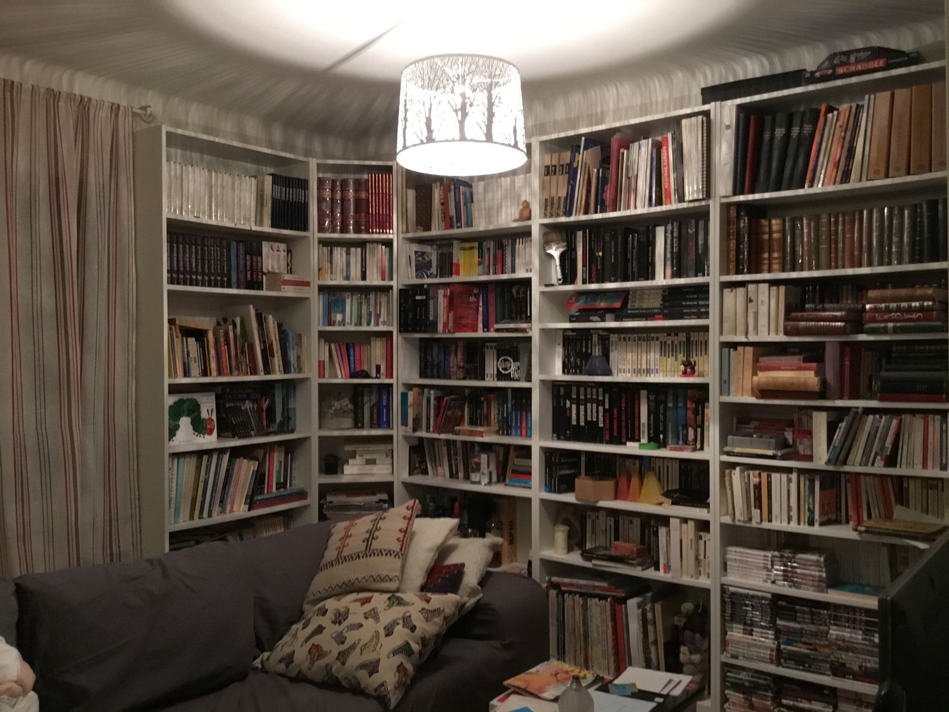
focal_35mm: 31
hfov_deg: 58.4
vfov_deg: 45.4
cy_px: 356
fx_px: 850
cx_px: 474
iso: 400
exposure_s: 1/17
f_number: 2.4
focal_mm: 3.3
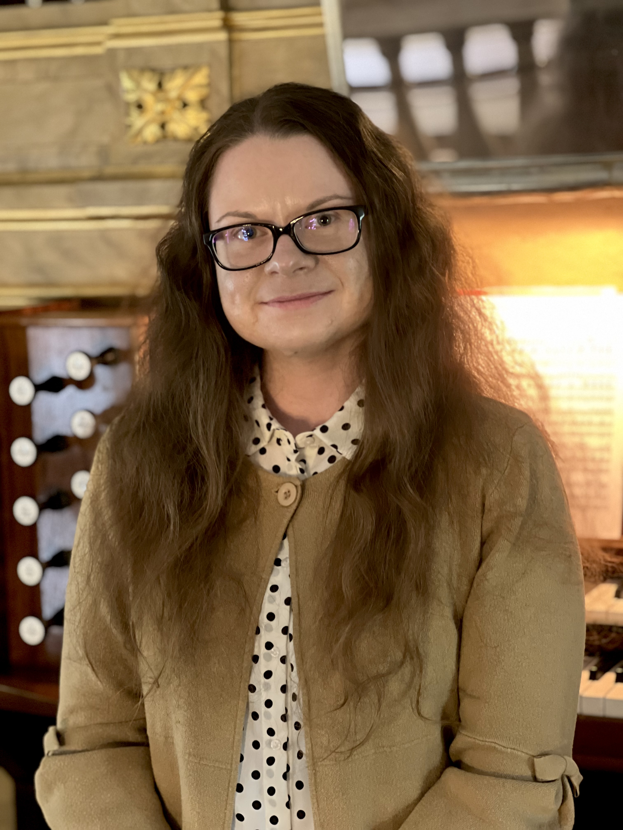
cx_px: 312
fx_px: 1848
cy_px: 415
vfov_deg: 25.3
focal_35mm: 77
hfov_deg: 19.1
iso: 640
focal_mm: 9
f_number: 2.8
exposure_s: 1/14
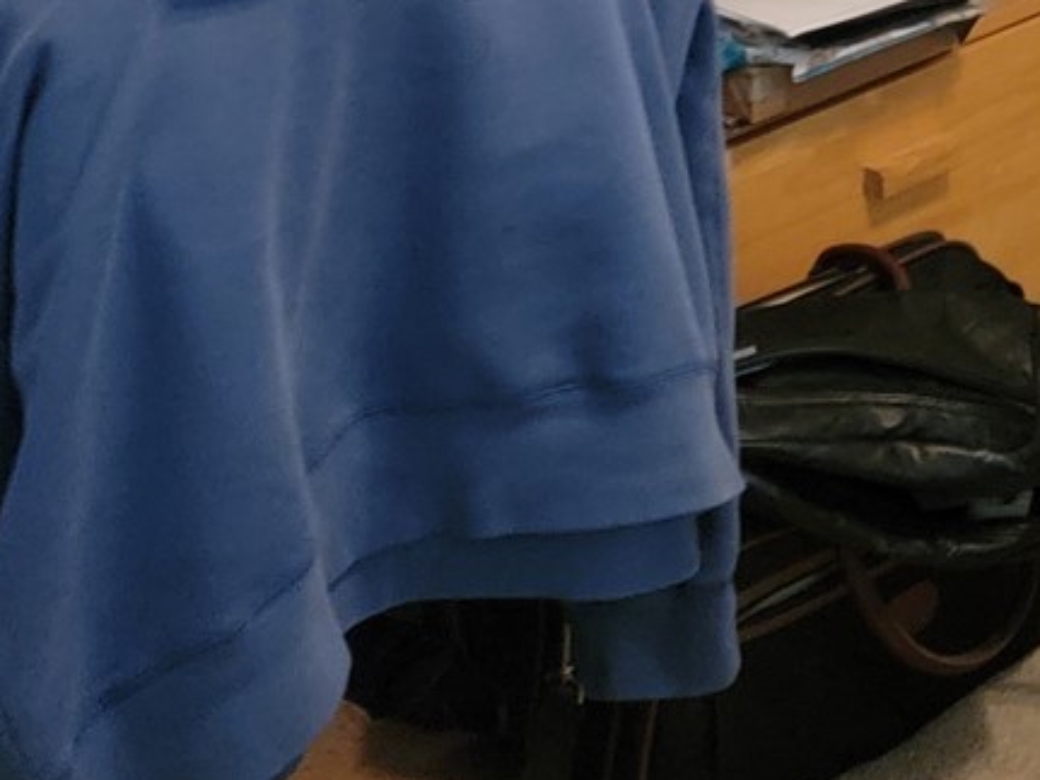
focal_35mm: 107
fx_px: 3214
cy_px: -792
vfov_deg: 12.2
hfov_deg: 16.9
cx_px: 1486
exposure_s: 1/40
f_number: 1.8
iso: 640
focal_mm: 6.7
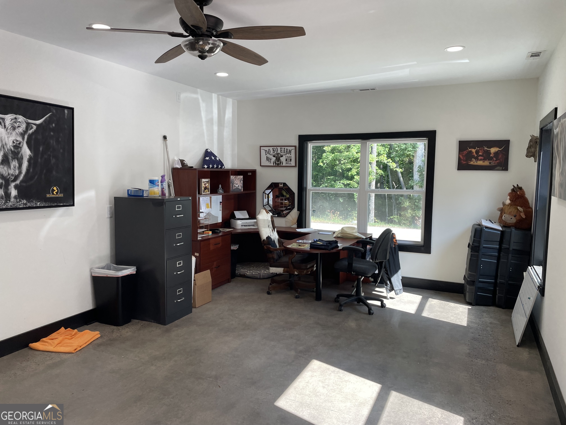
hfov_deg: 67.3
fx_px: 425
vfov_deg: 53.1
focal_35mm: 26
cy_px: 212
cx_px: 283
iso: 32
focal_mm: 4.2
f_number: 1.6
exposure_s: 1/120
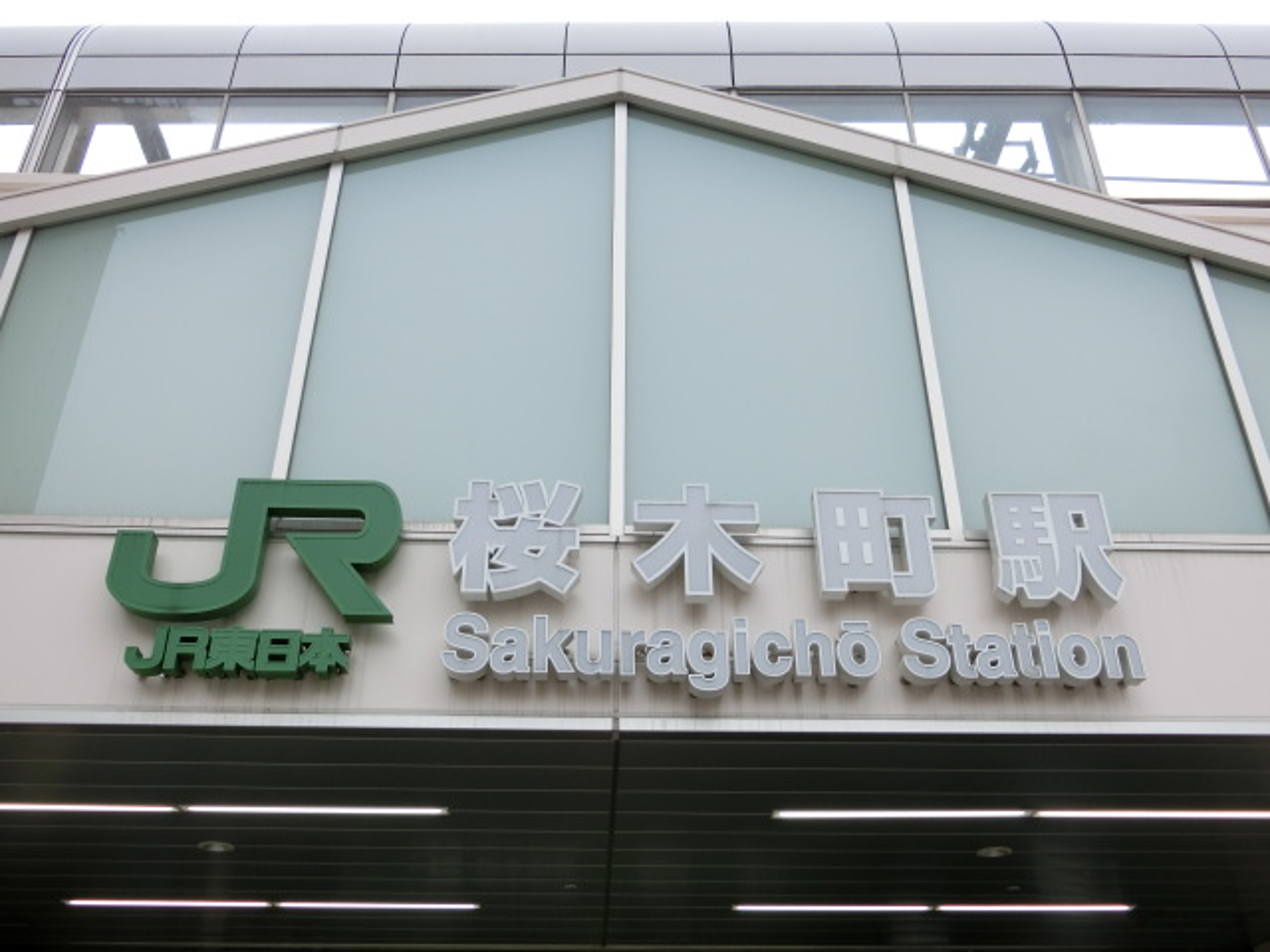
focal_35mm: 34
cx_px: 635
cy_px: 476
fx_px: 1247
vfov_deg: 41.8
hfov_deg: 54.0
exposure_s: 1/250
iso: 80
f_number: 3.9
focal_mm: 6
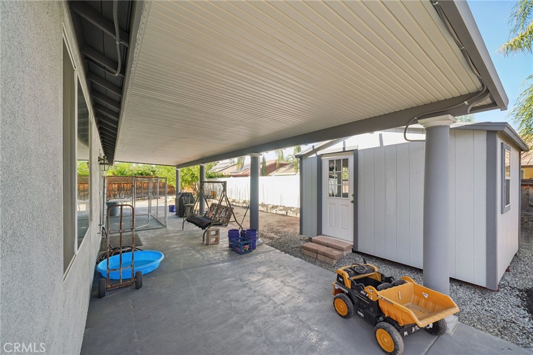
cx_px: 266
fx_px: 192
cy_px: 178
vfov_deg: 85.4
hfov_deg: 108.3
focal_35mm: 13
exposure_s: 1/50
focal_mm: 13
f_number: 8
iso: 100
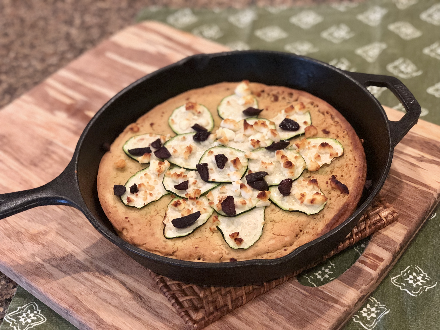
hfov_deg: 33.8
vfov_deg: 25.7
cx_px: 220
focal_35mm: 57
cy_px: 165
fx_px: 725
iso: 500
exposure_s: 1/60
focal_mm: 6.6
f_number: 2.8
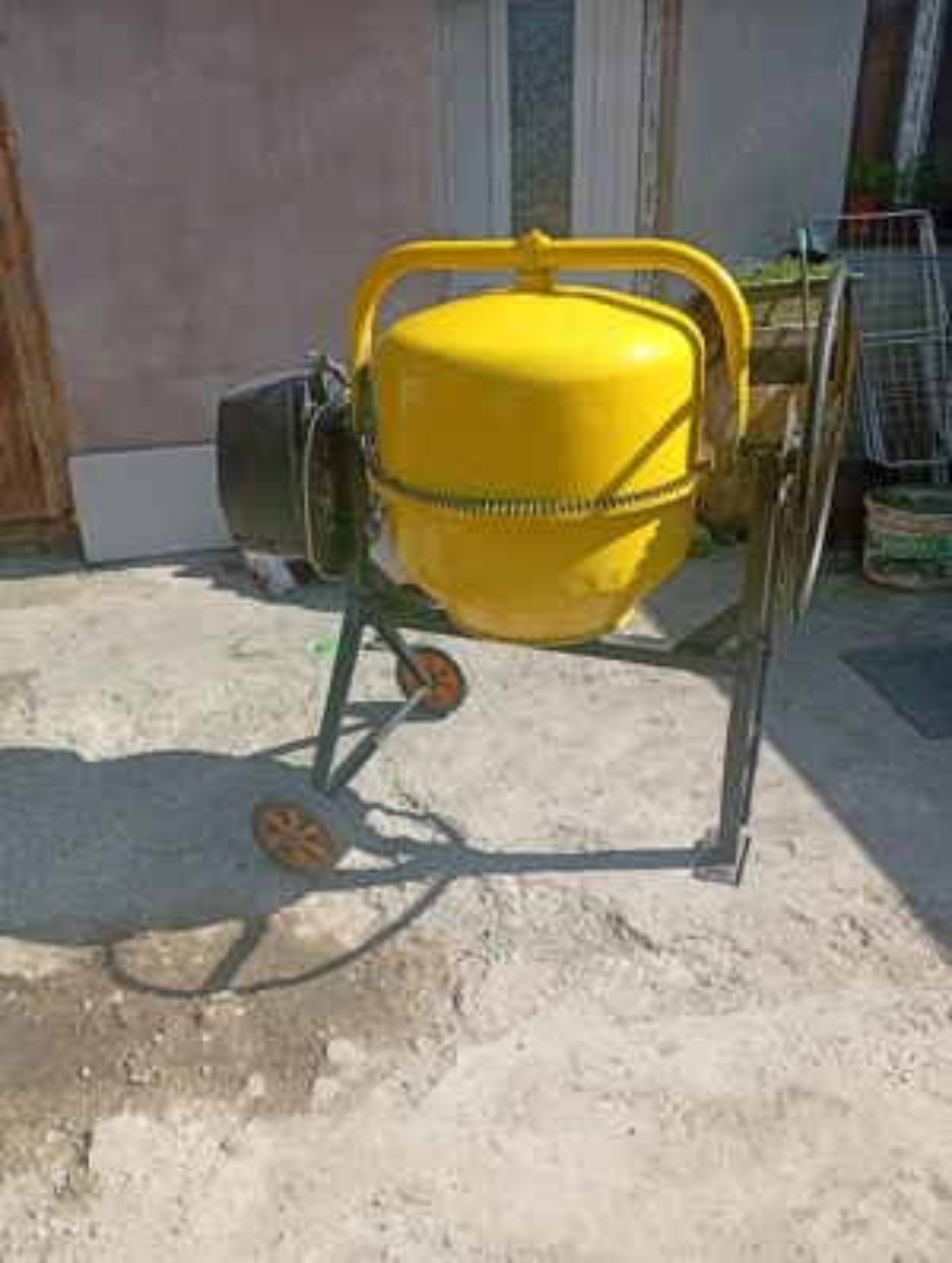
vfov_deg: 65.2
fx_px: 987
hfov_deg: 51.5
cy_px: 632
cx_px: 476
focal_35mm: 27
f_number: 1.8
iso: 50
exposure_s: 1/428
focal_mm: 3.98
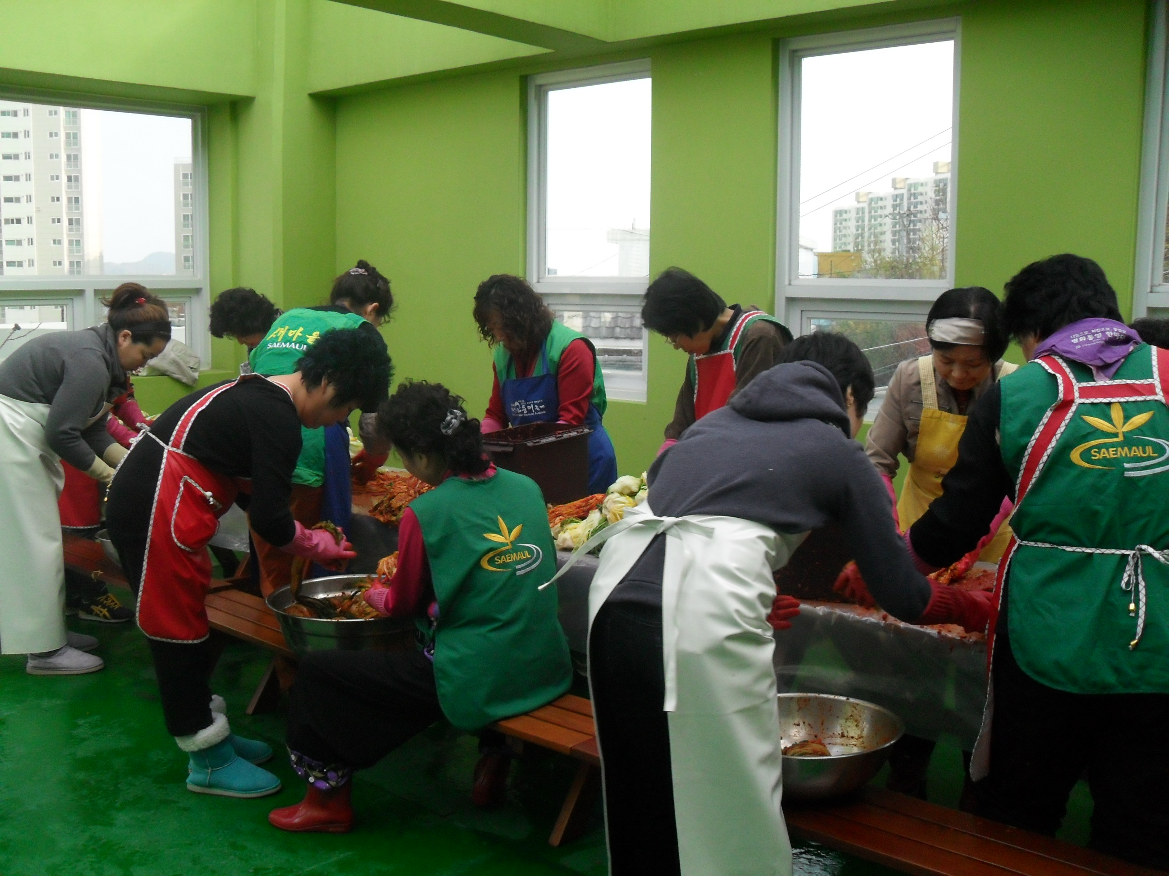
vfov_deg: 40.7
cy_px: 438
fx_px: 1182
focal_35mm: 35
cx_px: 584
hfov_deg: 52.6
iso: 200
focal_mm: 6.2
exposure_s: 1/60
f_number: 8.9
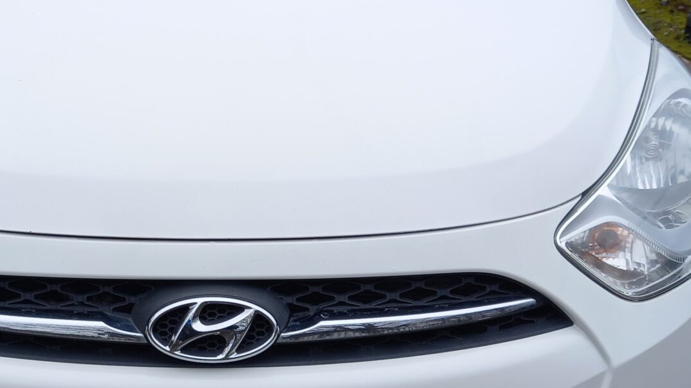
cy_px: 183
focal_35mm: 65
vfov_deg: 18.5
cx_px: 195
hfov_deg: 31.9
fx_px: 1191
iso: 25
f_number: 2
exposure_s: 1/397
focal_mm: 4.6
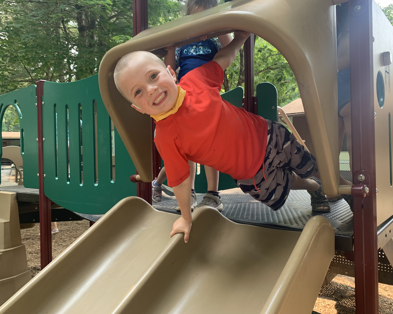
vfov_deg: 51.5
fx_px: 326
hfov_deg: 62.2
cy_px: 157
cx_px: 205
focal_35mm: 28
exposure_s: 1/121
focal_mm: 4.25
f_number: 1.8
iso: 32
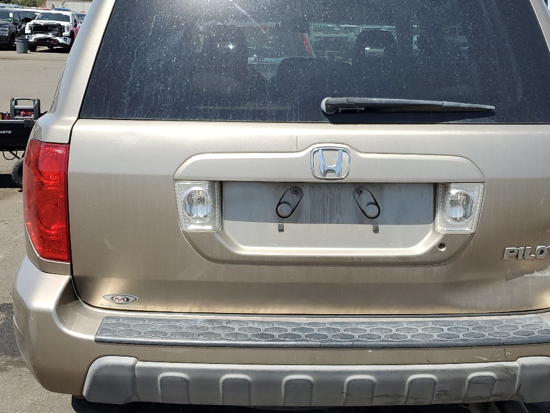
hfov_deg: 43.7
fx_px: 683
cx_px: 318
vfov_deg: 33.6
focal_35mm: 43
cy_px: 175
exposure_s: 1/3333
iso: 50
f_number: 1.5
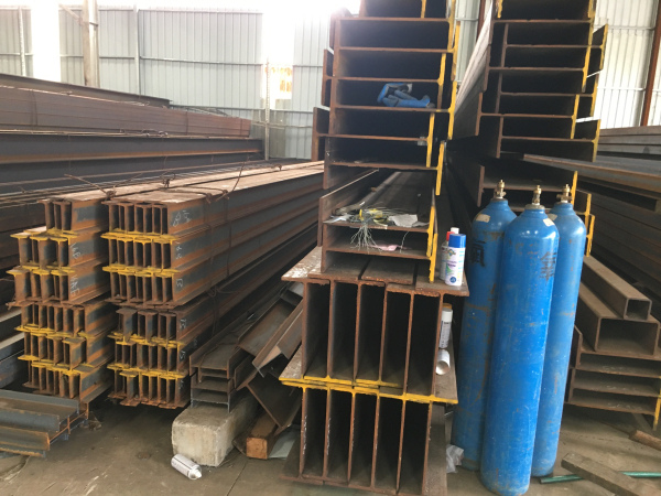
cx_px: 330
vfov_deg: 48.2
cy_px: 248
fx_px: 554
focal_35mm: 29
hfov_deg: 61.7
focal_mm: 4.15
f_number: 2.2
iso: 160
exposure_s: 1/33
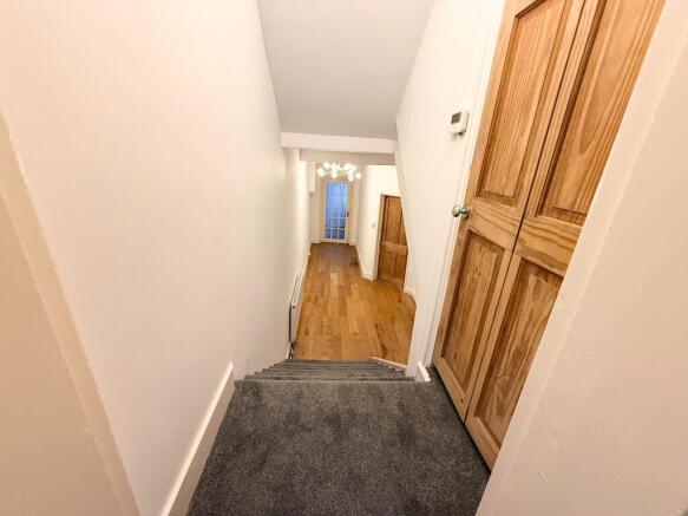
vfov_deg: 85.7
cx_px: 344
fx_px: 278
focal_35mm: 14
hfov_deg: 102.1
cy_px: 258
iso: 500
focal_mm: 2.22
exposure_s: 1/100
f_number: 2.2
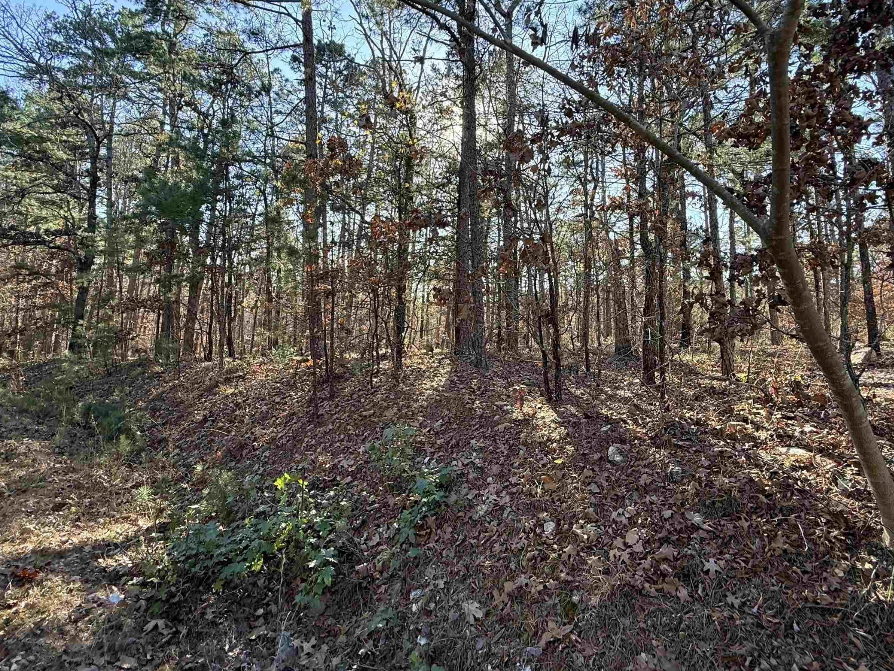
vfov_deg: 70.8
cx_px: 477
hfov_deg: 87.6
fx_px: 465
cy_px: 267
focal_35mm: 18
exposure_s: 1/182
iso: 64
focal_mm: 2.22
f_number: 2.2
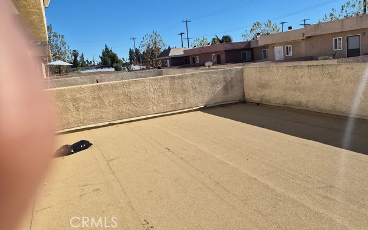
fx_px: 251
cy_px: 89
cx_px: 186
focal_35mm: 25
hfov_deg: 72.5
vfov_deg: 48.9
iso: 80
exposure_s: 1/7104
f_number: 1.8
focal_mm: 5.4
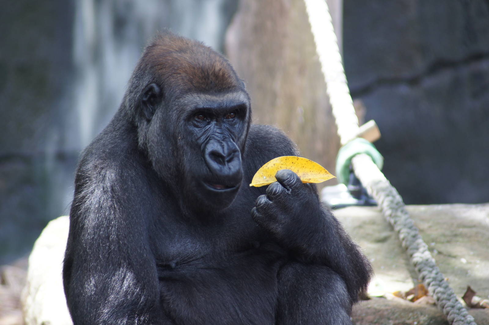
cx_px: 244
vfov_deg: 3.1
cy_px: 162
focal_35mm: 450
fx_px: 6109
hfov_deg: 4.6
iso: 200
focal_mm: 300
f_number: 5.6
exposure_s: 1/50
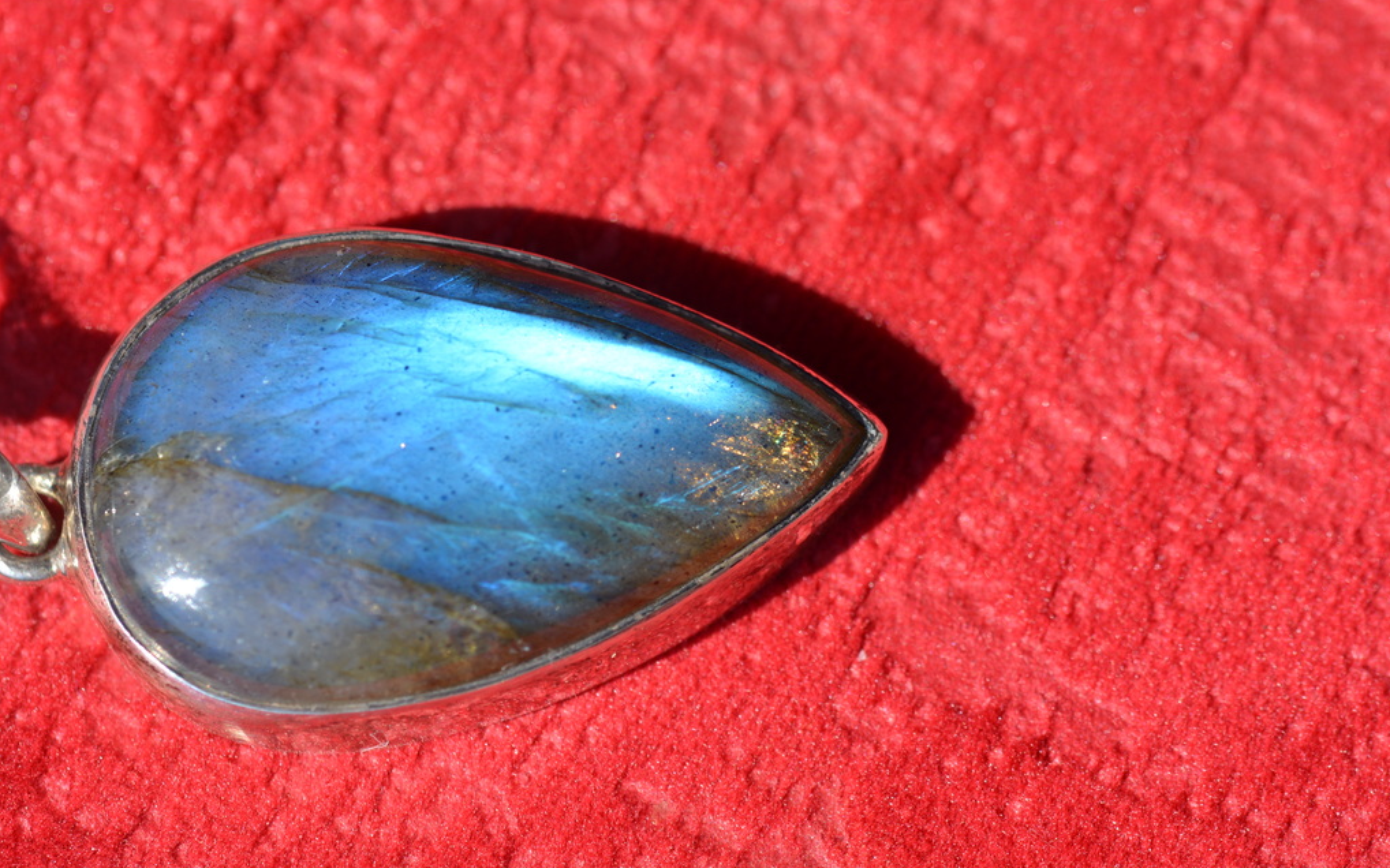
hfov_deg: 13.0
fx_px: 6118
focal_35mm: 162
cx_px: 698
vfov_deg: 8.1
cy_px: 414
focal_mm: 105
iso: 100
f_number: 9
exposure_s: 1/320
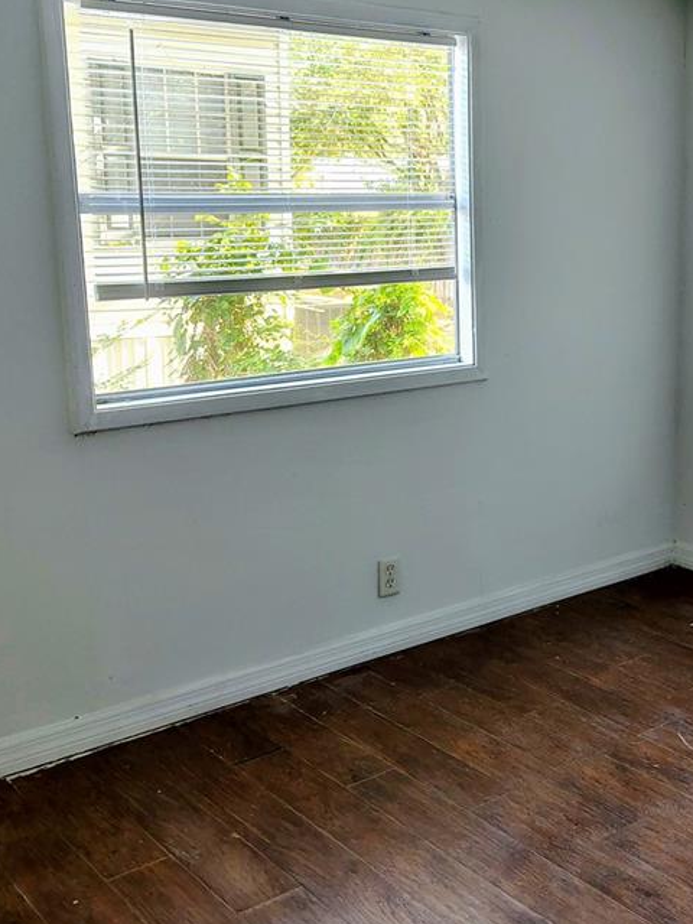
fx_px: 1201
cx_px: 619
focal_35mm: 45
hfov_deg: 30.8
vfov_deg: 42.0
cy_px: 400
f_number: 1.8
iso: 632
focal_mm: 5.56
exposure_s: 1/60
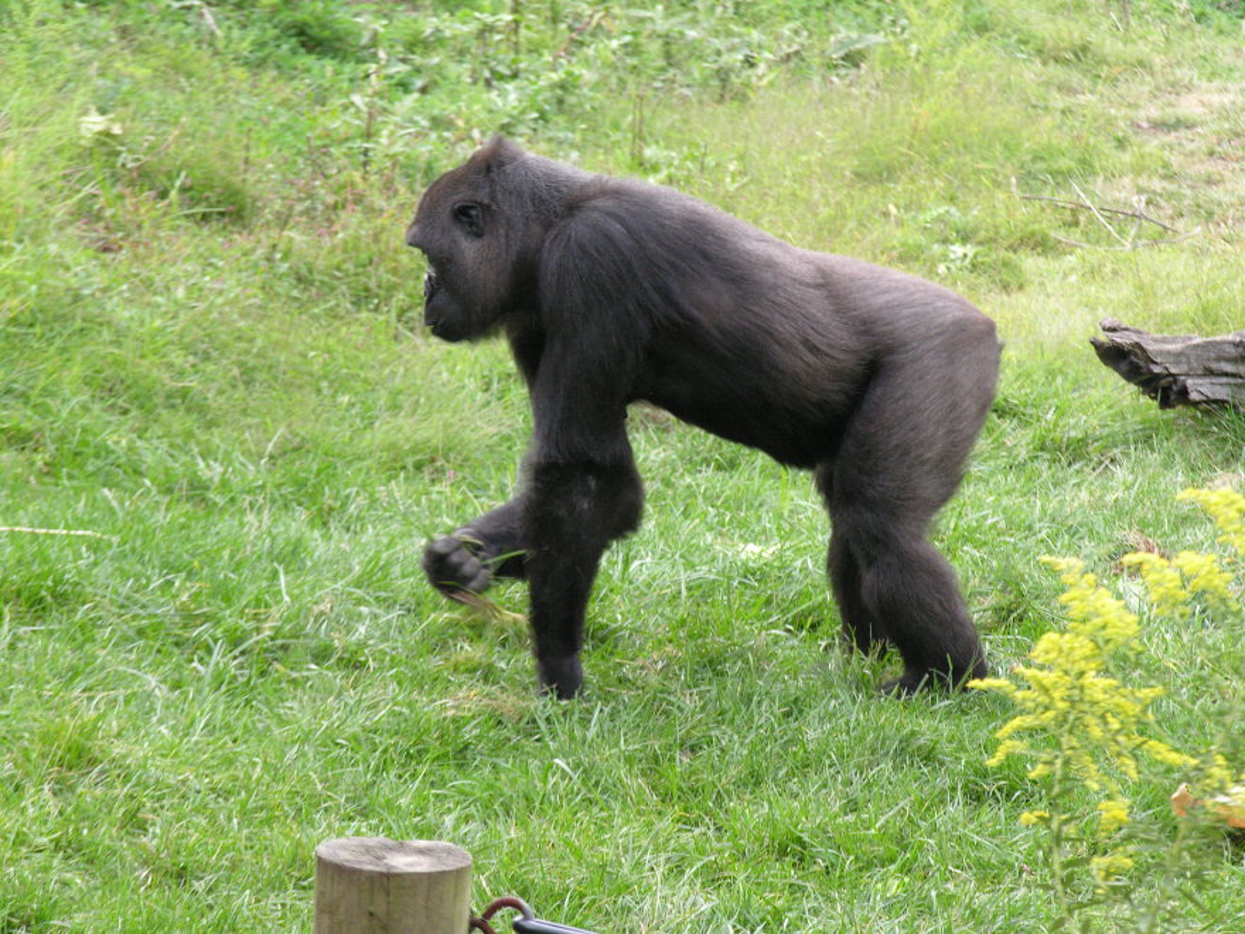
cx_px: 622
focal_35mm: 253
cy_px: 467
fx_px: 9099
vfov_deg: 5.9
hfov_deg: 7.8
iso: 200
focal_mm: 64.5
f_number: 5
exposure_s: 1/73.2
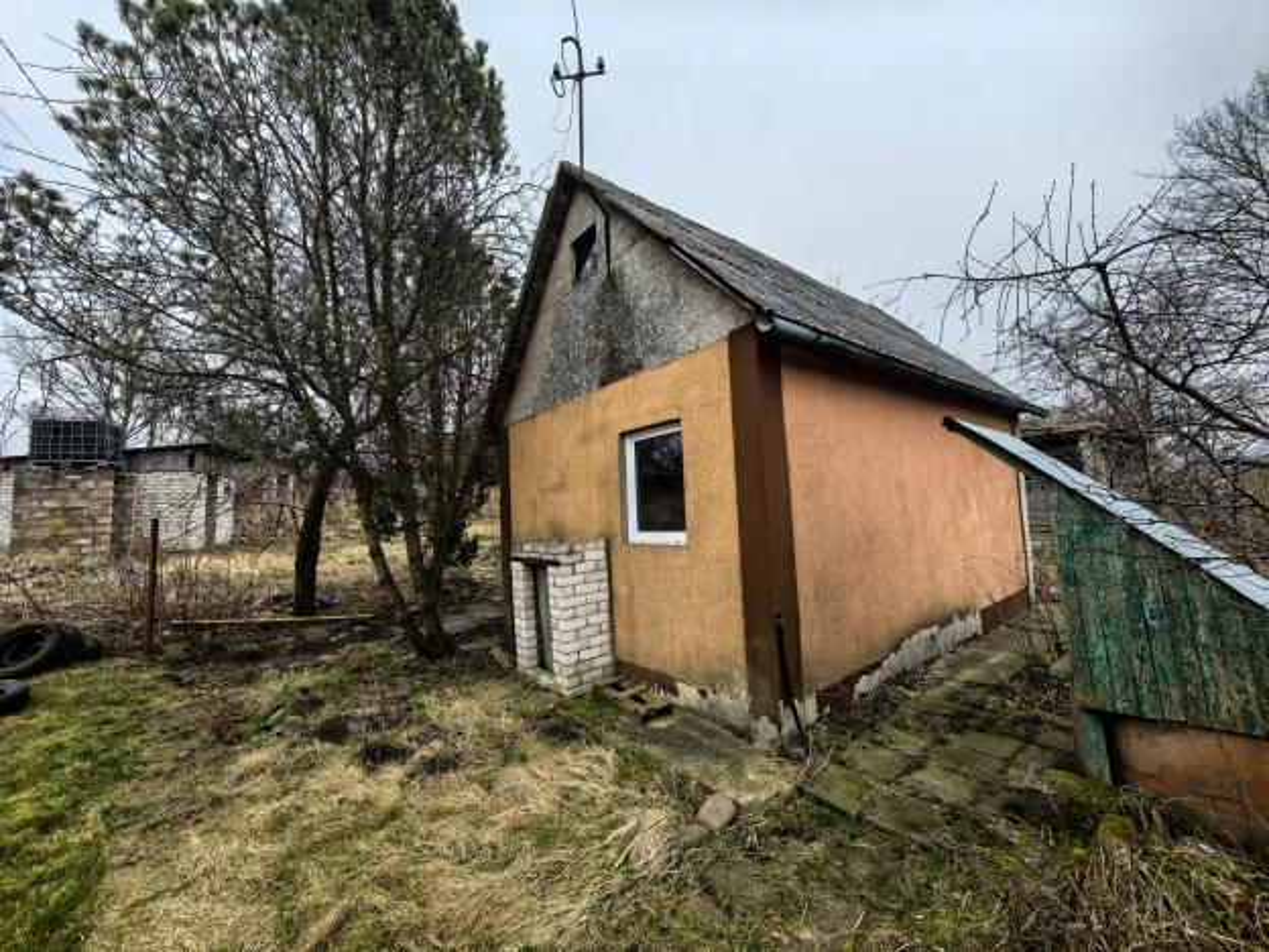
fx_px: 477
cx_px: 634
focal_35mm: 13
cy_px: 476
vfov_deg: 89.9
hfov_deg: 106.2
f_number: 2.2
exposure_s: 1/713
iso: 50
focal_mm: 1.76
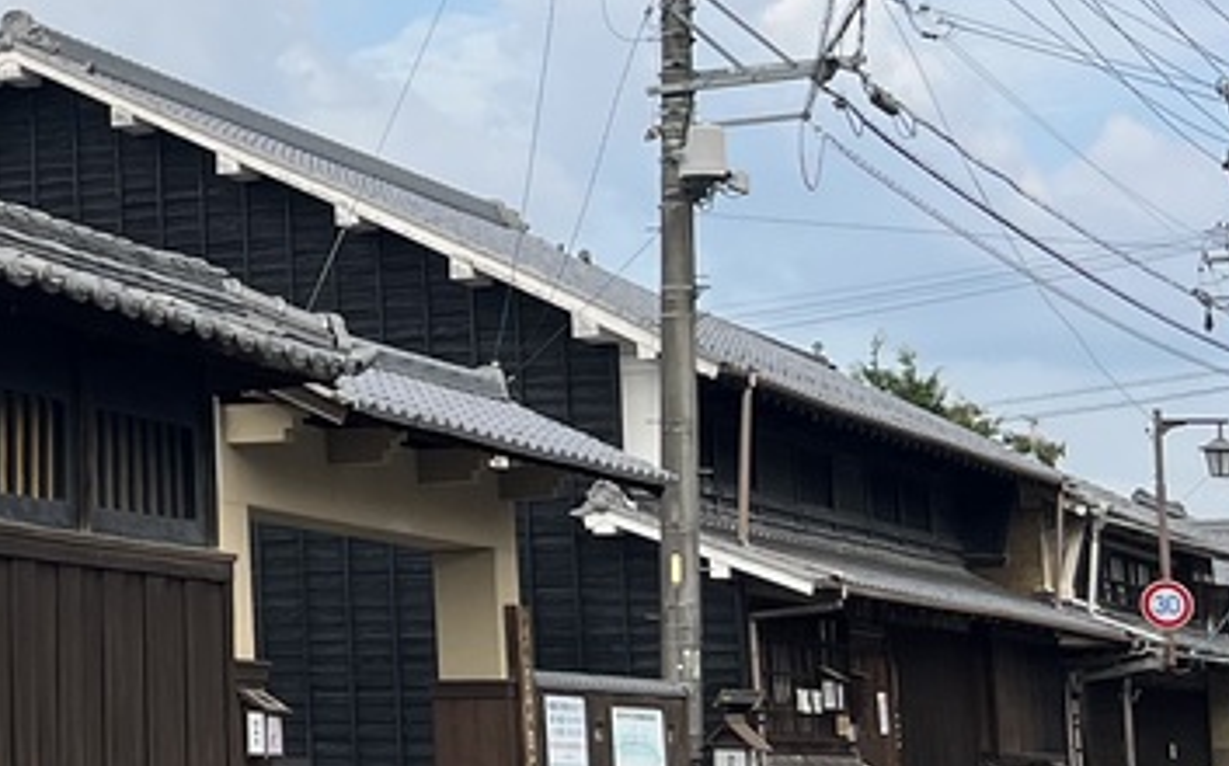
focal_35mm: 100
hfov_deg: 18.4
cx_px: -616
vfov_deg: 13.0
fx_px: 3347
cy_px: 195
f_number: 1.6
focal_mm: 5.1
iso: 50
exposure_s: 1/2101
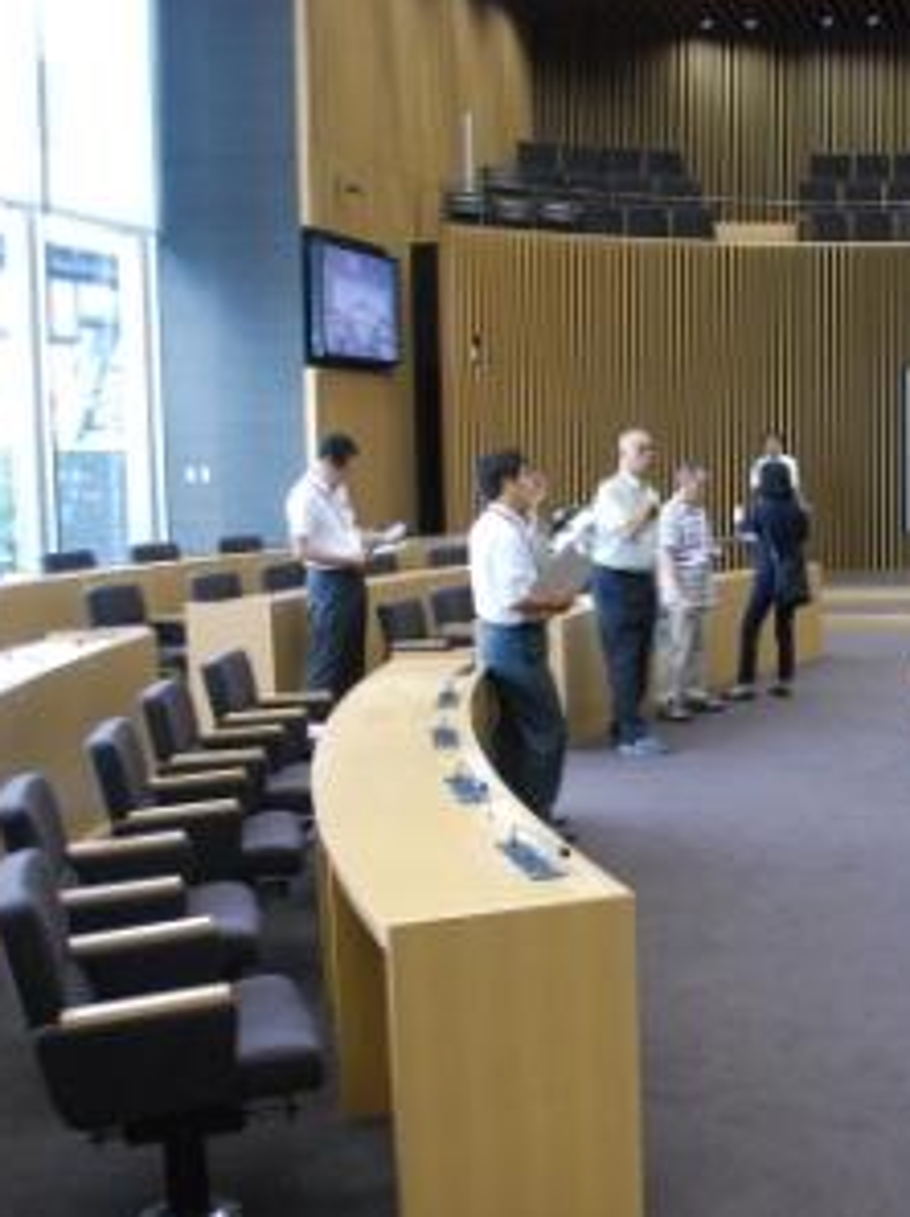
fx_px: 1686
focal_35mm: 48
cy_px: 611
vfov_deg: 39.7
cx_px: 832
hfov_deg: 28.9
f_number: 5
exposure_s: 1/100
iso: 1600
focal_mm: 22
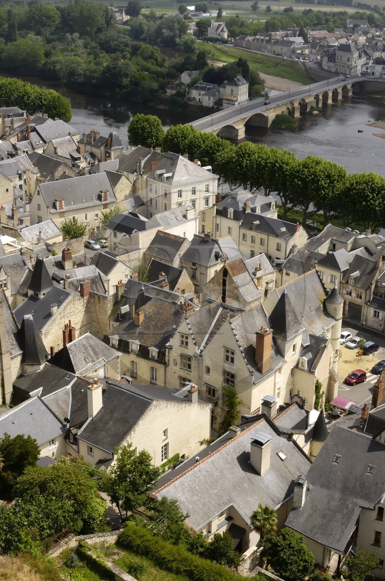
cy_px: 290
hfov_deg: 26.4
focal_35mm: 51
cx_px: 192
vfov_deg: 38.9
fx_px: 821
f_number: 15
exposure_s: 1/160
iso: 250
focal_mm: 34
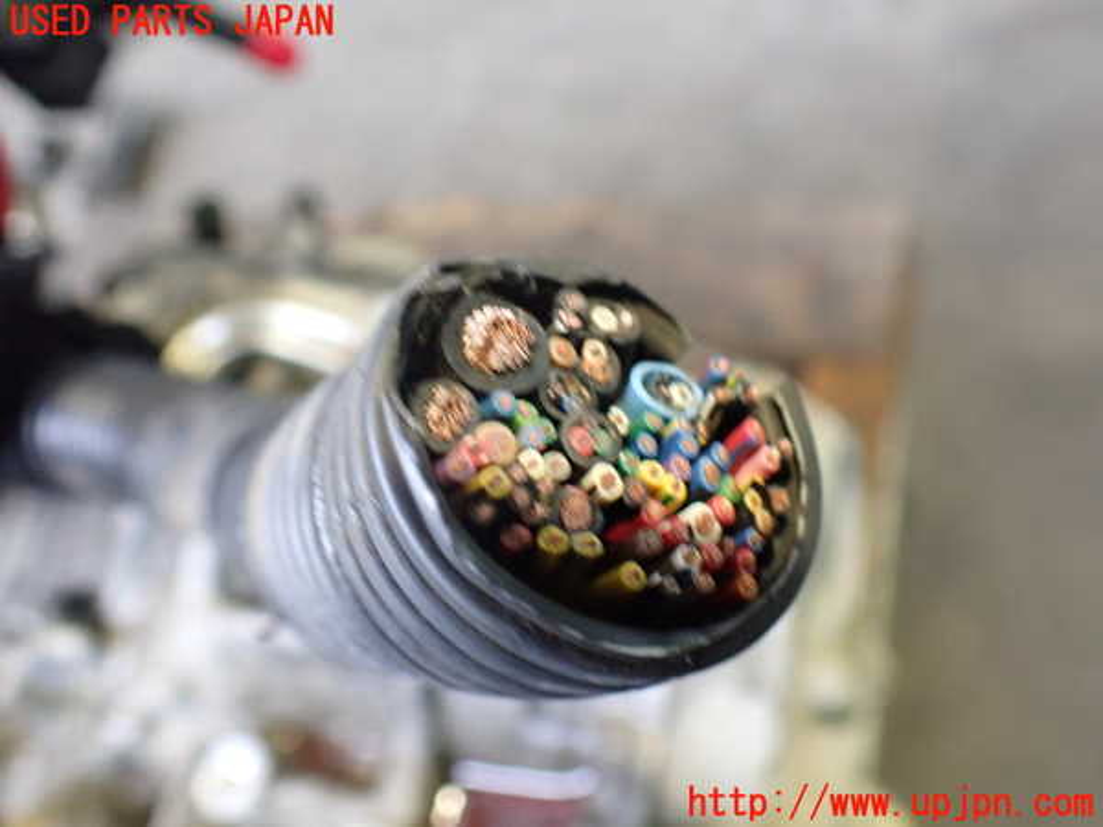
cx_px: 552
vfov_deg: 46.8
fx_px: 956
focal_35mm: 30
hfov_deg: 60.0
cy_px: 414
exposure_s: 1/40
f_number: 2.3
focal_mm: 5.4
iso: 800
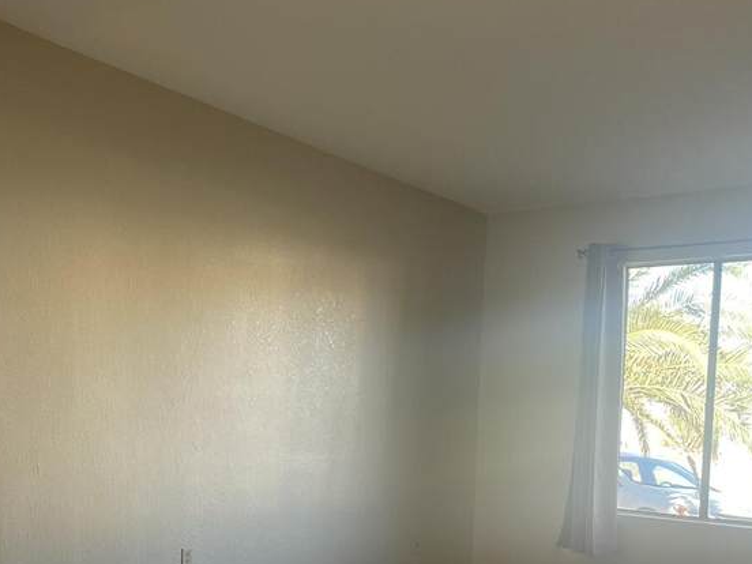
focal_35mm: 58
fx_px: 1260
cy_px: 485
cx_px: 181
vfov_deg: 24.6
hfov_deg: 32.6
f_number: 1.6
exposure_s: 1/130
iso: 32
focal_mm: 5.1
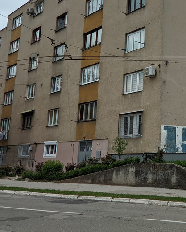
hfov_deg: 27.5
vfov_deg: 37.1
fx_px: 344
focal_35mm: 50
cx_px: 209
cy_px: 85
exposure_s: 1/100
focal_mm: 6.04
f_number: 1.9
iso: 126
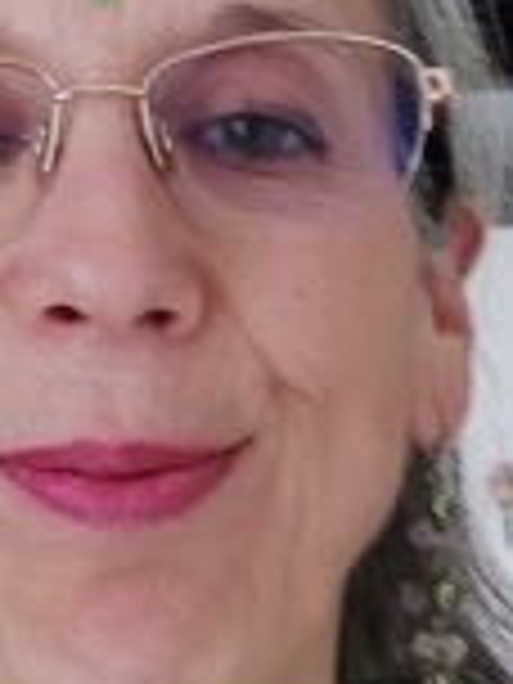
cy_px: -50
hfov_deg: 17.6
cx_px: 216
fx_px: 1660
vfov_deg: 22.1
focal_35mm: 84
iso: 72
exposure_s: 1/50
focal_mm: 3.49
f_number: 2.45
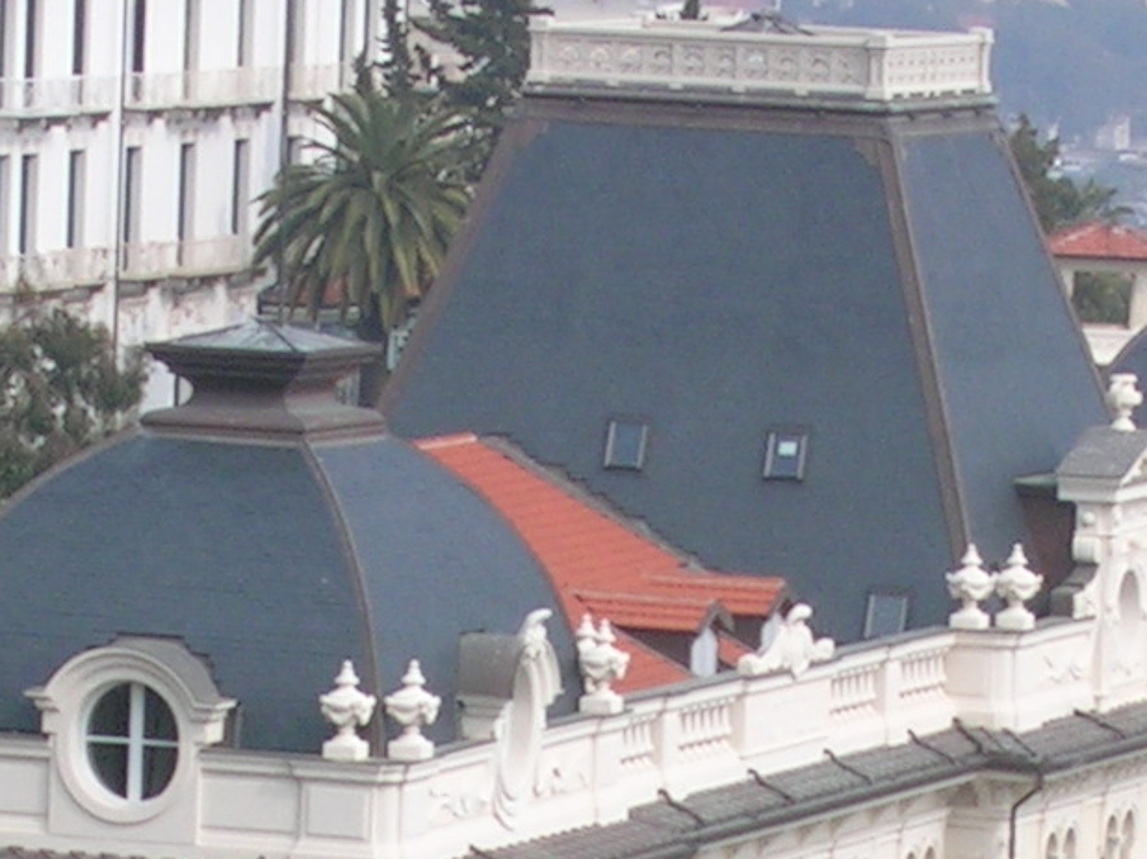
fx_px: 11526
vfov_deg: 4.2
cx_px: 666
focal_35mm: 348
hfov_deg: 5.7
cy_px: 1330
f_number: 8.2
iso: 50
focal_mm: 16.2
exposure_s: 1/191
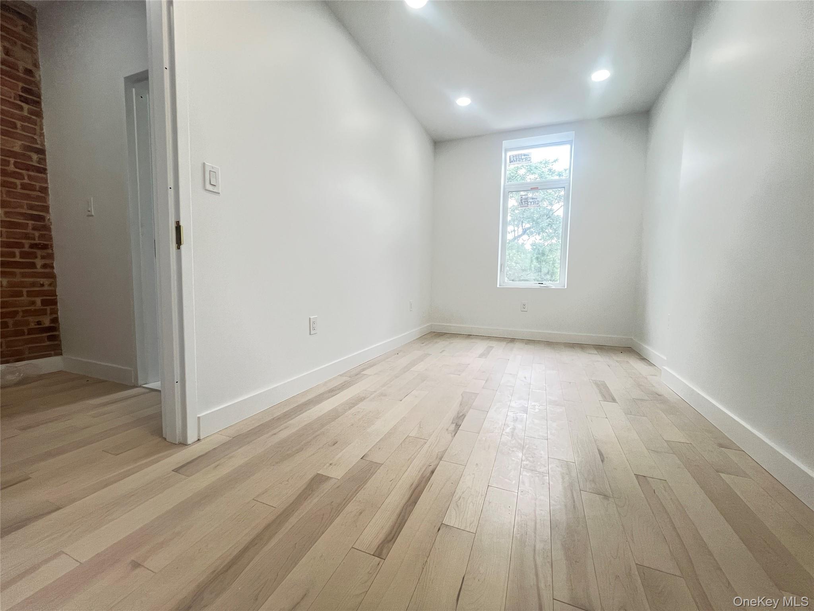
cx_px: 407
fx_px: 306
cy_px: 306
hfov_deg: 106.2
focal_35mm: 13
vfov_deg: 89.9
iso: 200
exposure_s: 1/120
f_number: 1.8
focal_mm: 1.57
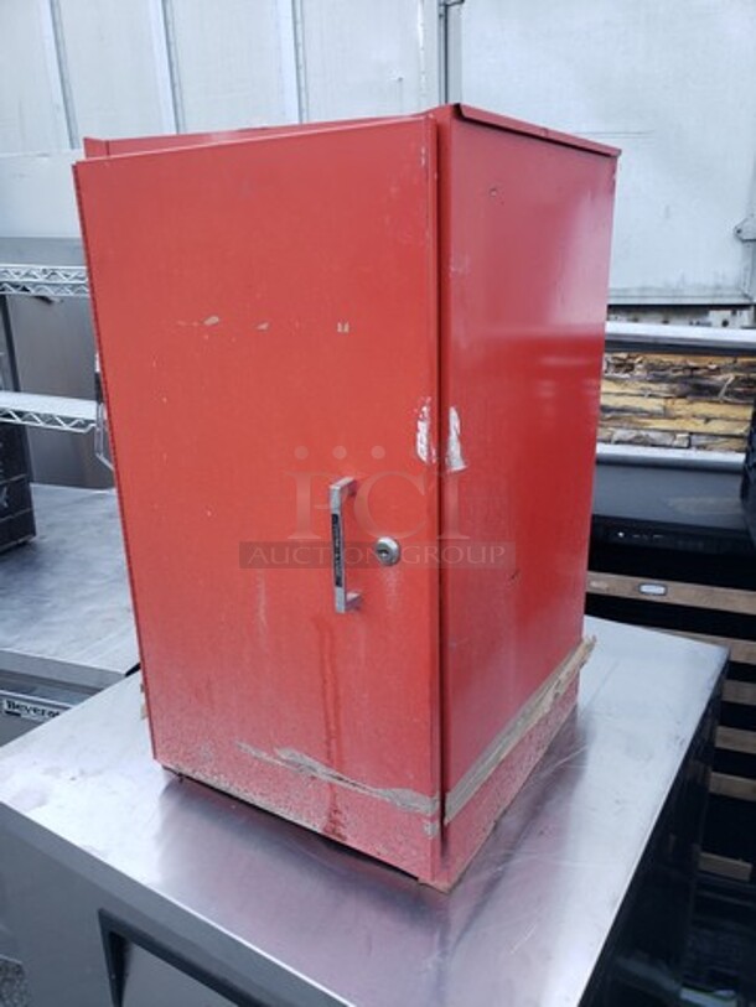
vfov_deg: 67.3
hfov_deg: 53.1
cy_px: 504
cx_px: 378
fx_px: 757
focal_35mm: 26
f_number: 2.4
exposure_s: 1/60
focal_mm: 4.3
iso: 125
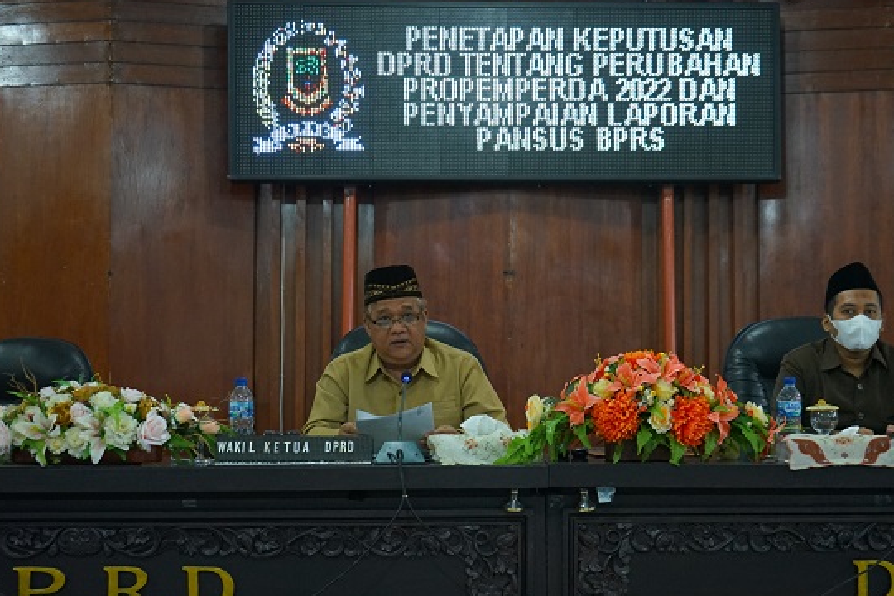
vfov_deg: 24.2
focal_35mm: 56
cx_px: 522
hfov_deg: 35.6
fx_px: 1391
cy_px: 349
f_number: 4.5
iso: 2500
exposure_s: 1/80
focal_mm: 42
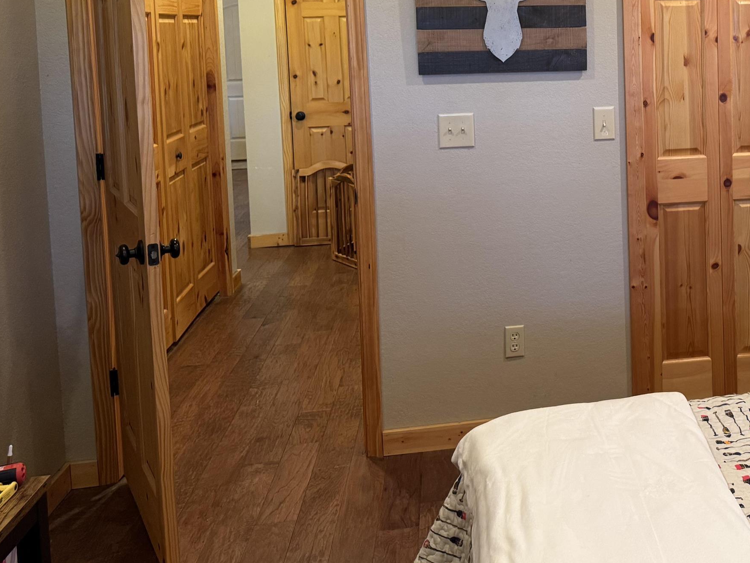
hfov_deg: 42.3
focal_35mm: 42
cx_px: 625
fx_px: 910
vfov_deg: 33.0
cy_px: 84
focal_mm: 6.76
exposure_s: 1/60
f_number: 1.78
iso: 320
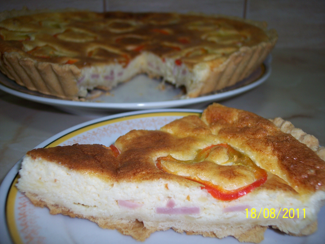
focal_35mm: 39
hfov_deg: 47.9
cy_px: 122
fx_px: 366
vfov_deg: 36.8
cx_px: 162
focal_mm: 8
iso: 100
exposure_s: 1/60
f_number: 2.8
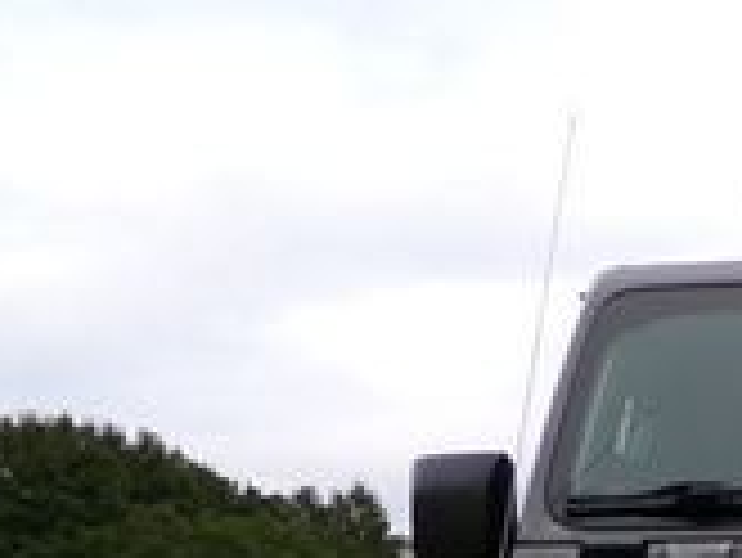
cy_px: 864
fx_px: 1995
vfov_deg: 14.7
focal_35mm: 93
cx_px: 1057
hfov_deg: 18.9
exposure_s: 1/75
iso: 100
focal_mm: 4.3
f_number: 3.7
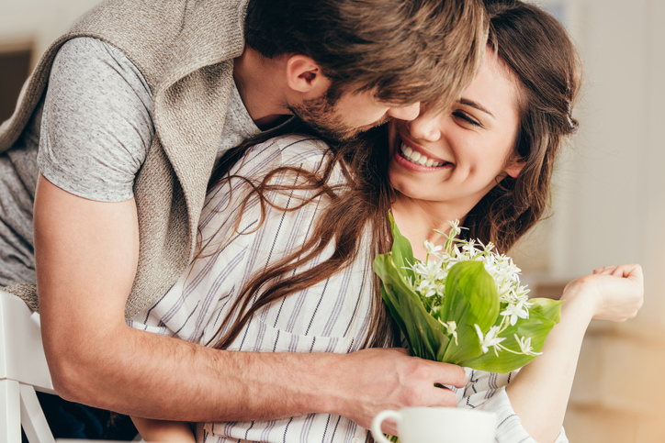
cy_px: 222
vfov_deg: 12.2
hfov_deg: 18.3
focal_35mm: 112
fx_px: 2069
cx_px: 332
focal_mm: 112
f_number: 4
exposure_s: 1/160
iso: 100
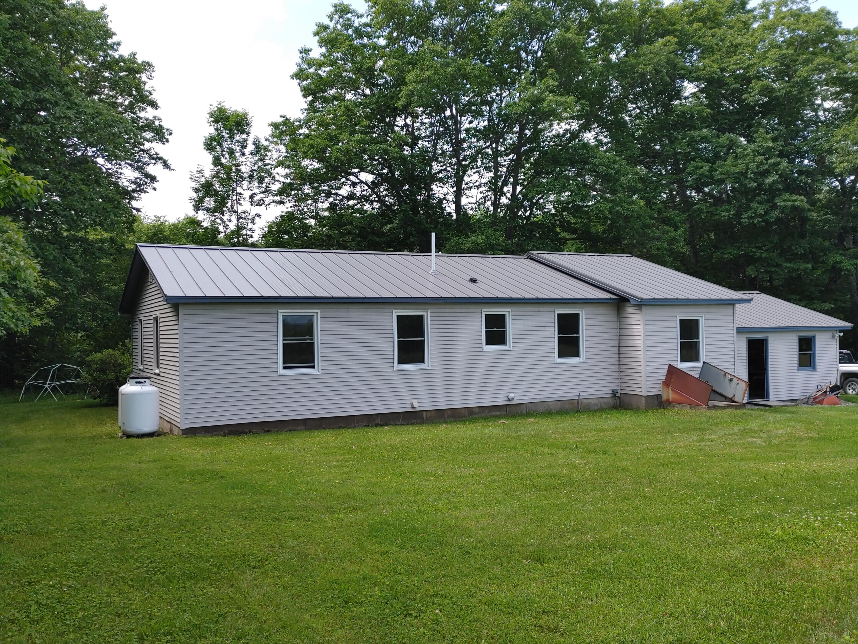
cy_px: 322
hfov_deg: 58.4
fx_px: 768
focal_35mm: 31
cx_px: 429
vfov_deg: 45.4
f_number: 1.8
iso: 50
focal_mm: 5.58
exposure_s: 1/909
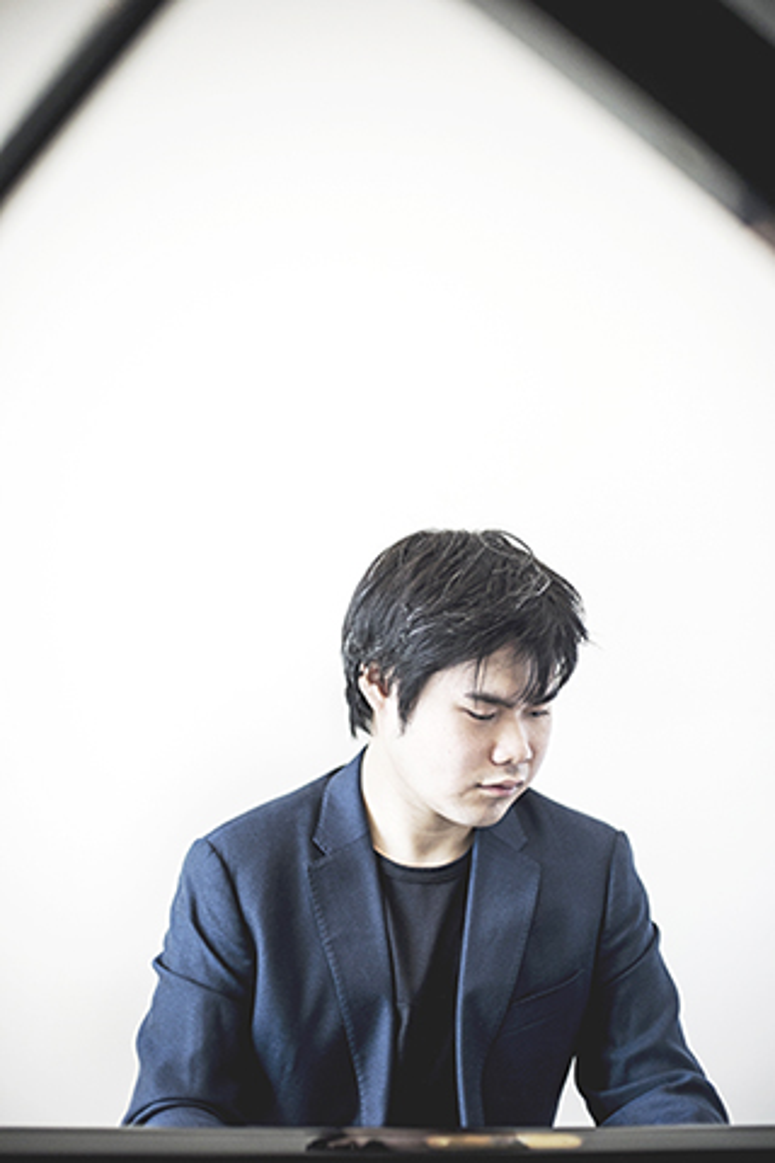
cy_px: 582
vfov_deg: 39.6
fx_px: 1614
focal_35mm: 50
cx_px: 388
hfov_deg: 27.0
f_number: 1.8
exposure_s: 1/125
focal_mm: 50
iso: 500
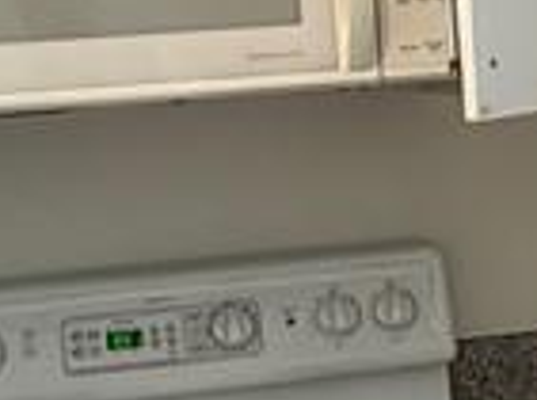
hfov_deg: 19.0
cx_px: 472
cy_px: 198
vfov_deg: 14.4
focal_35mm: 102
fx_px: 1578
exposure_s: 1/60
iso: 200
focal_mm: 2.22
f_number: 2.2
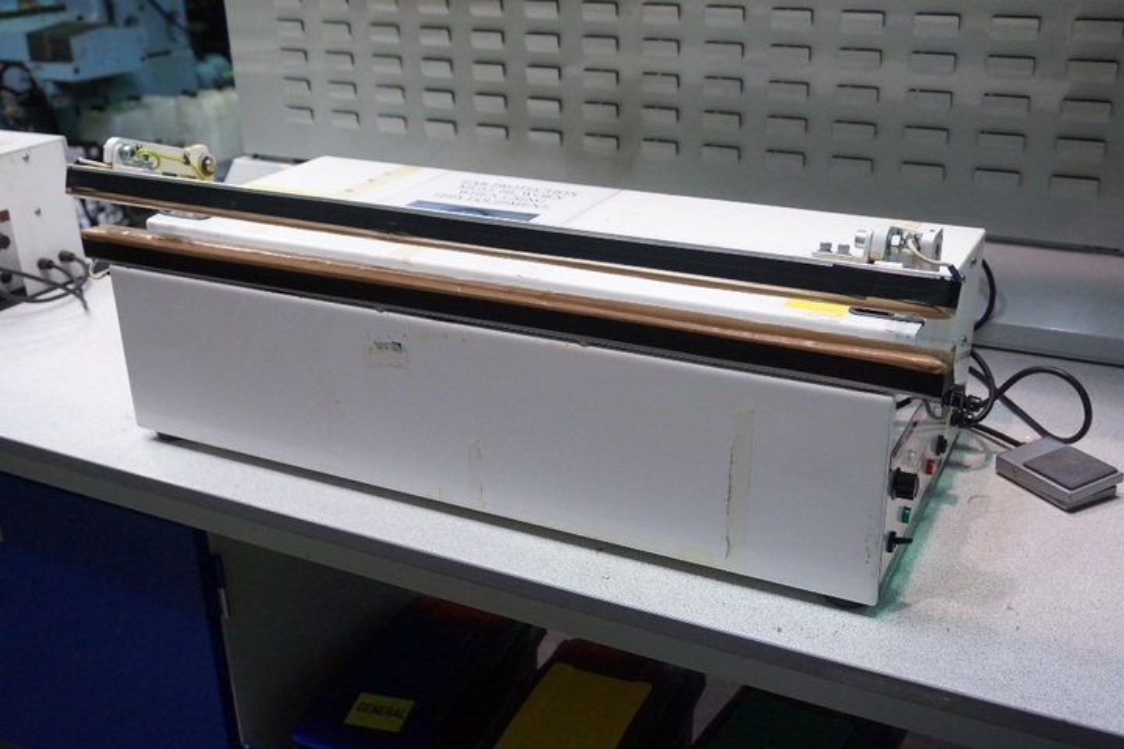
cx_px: 562
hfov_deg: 51.3
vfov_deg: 35.5
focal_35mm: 38
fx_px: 1171
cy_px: 374
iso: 2000
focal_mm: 25
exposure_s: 1/160
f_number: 4.5
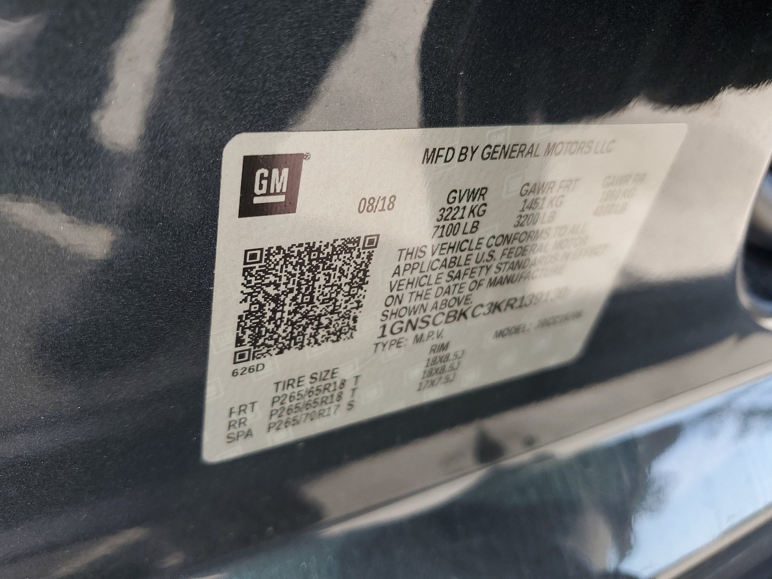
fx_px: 580
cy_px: 290
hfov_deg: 67.3
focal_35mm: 26
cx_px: 386
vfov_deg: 53.1
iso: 50
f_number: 1.5
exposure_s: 1/200
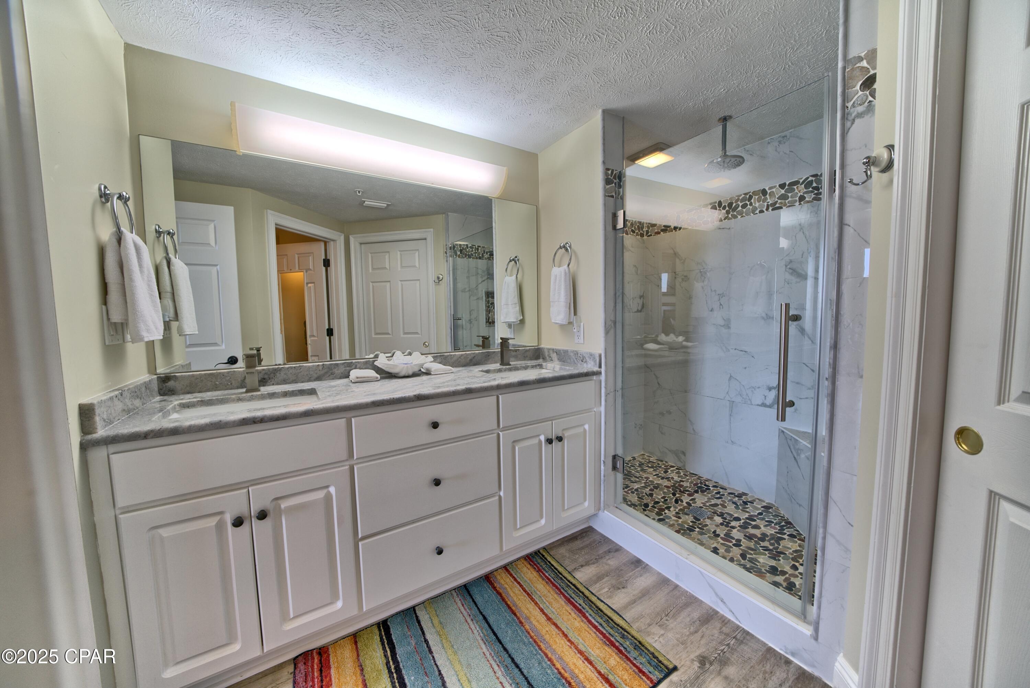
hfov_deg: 112.6
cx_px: 515
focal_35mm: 12
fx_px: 343
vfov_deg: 90.0
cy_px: 344
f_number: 8
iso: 500
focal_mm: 12
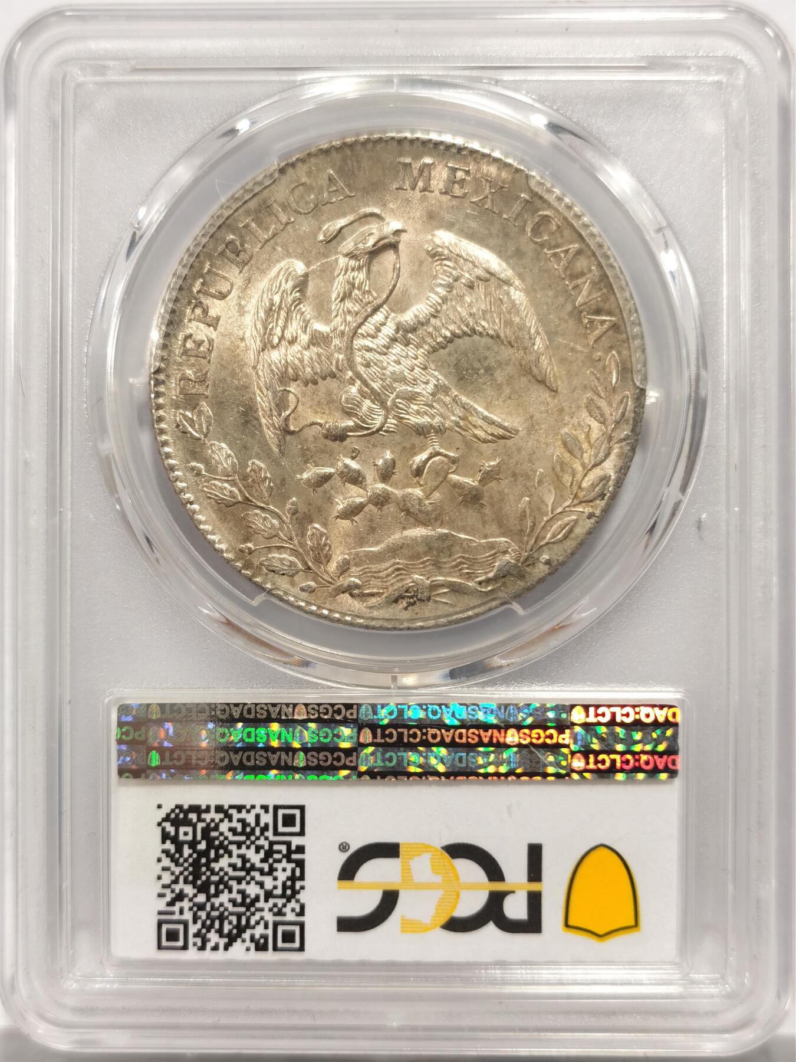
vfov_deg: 35.5
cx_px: 398
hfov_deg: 27.0
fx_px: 1656
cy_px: 531
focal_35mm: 54
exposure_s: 1/100
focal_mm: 5.56
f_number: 16
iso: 100
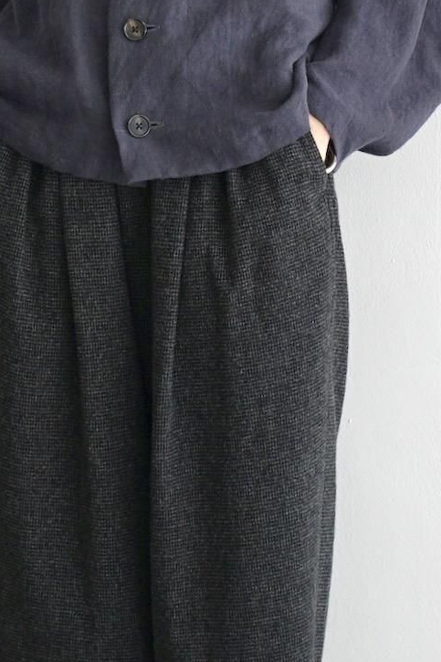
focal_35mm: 102
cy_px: 303
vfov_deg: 20.0
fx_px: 1873
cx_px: 200
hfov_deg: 13.4
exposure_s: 1/60
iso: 250
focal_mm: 41
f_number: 4
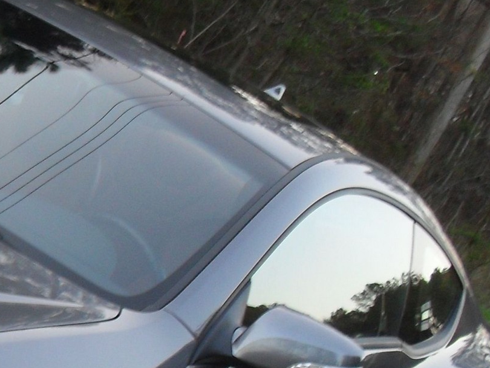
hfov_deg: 16.8
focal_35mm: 108
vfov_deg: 13.5
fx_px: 1529
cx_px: -200
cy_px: 370
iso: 160
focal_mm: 6.3
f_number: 3.2
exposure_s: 1/30
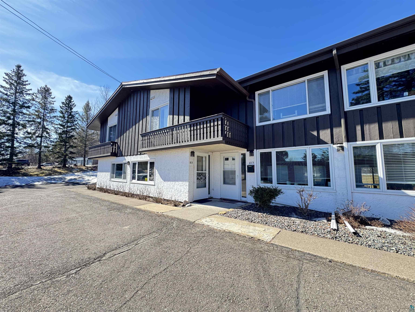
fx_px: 168
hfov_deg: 102.1
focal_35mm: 14
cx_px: 208
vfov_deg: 85.7
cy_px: 156
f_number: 2.2
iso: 40
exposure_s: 1/172
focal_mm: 2.22
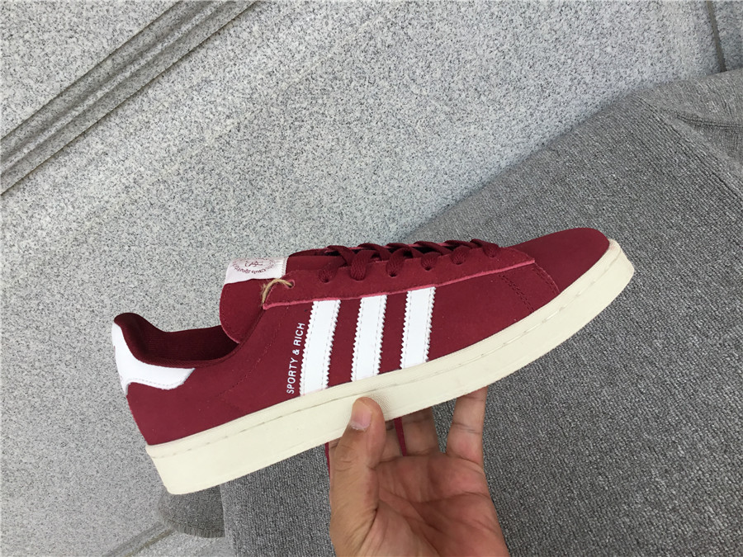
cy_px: 278
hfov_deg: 58.4
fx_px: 665
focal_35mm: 31
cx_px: 372
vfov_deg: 45.4
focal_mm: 3.3
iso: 25
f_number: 2.4
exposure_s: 1/375
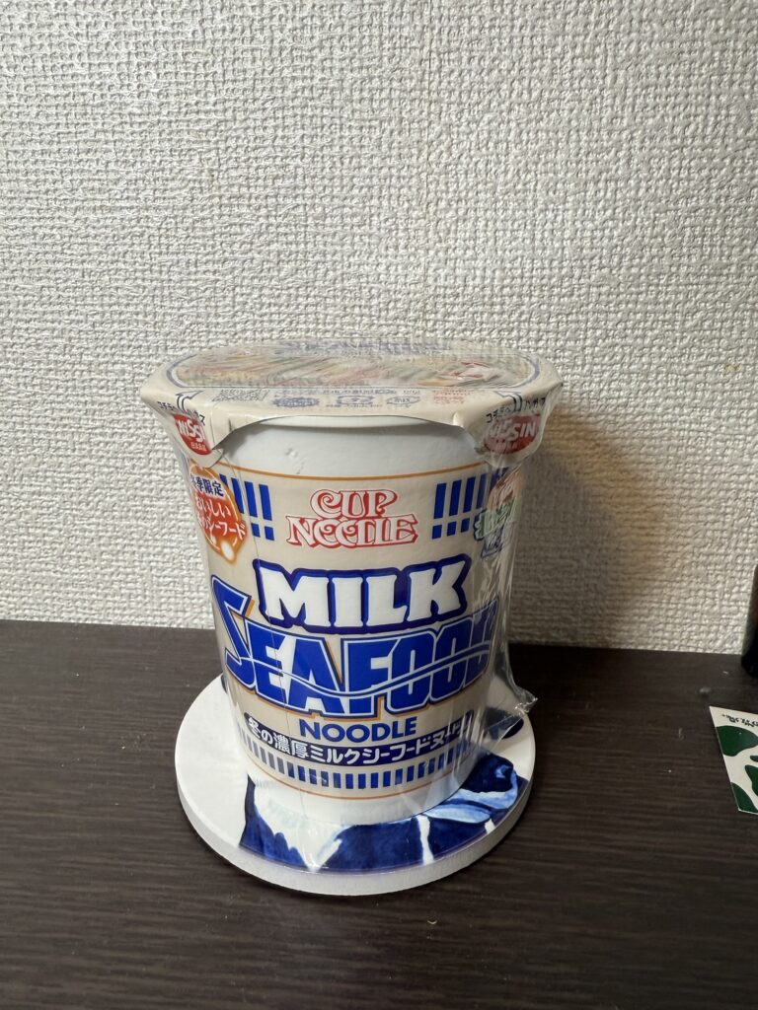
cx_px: 379
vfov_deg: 71.6
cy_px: 505
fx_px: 701
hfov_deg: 56.8
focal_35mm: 24
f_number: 2.2
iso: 100
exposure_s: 1/94
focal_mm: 2.22
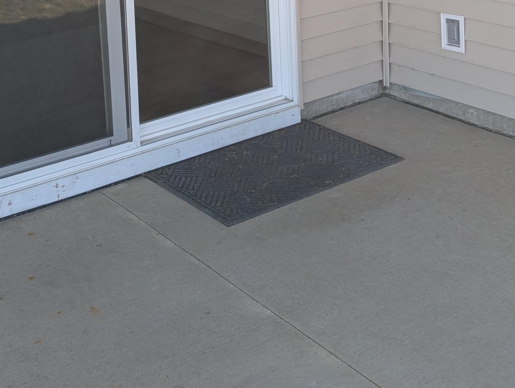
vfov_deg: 23.7
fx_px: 864
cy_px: -38
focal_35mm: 58
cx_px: 187
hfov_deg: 33.0
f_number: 1.85
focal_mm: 6.81
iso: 38
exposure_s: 1/321
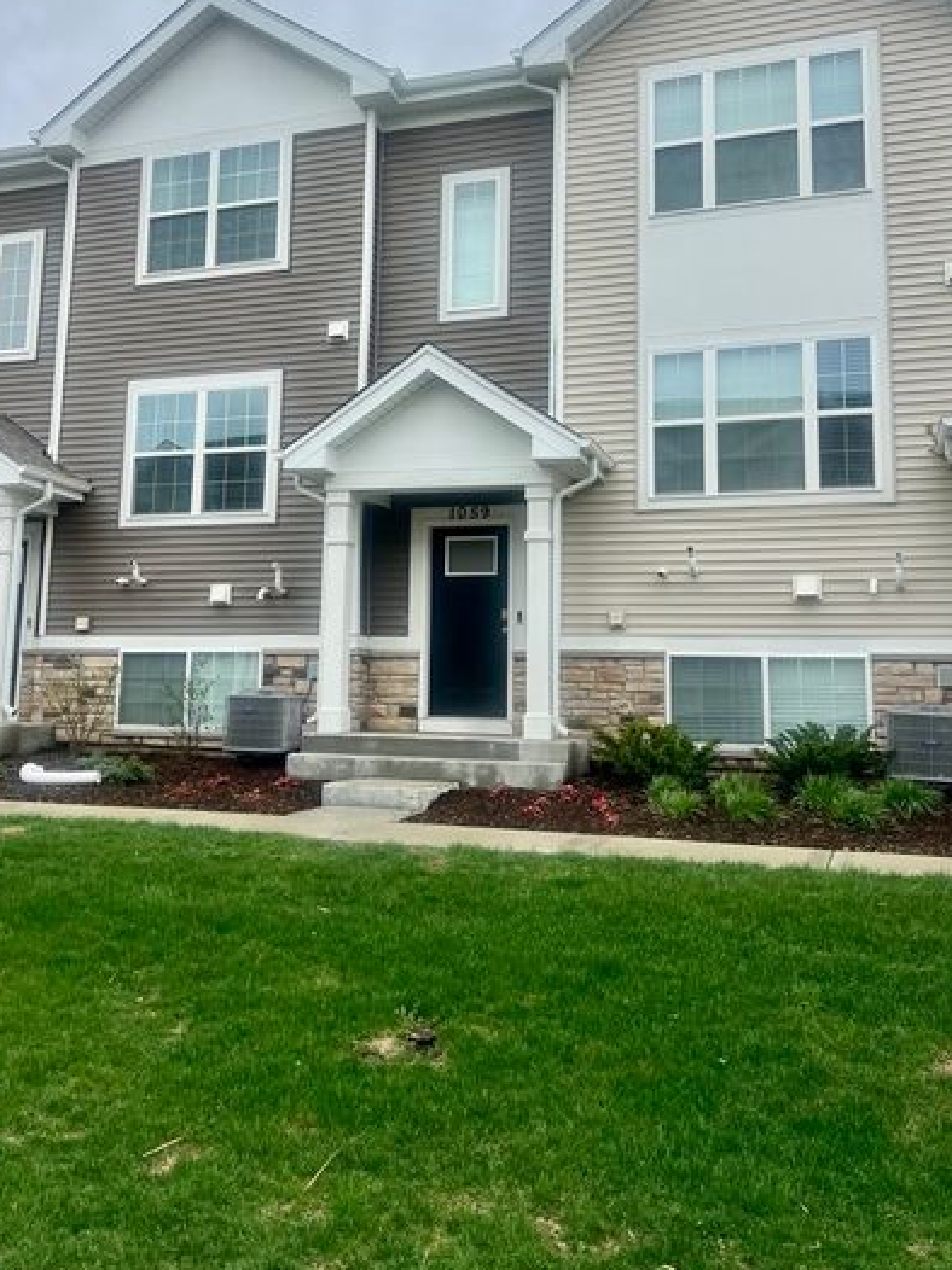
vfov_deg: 54.9
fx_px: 1211
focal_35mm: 33
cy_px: 503
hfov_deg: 42.8
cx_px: 418
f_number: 1.5
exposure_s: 1/1669
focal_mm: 5.7
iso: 50
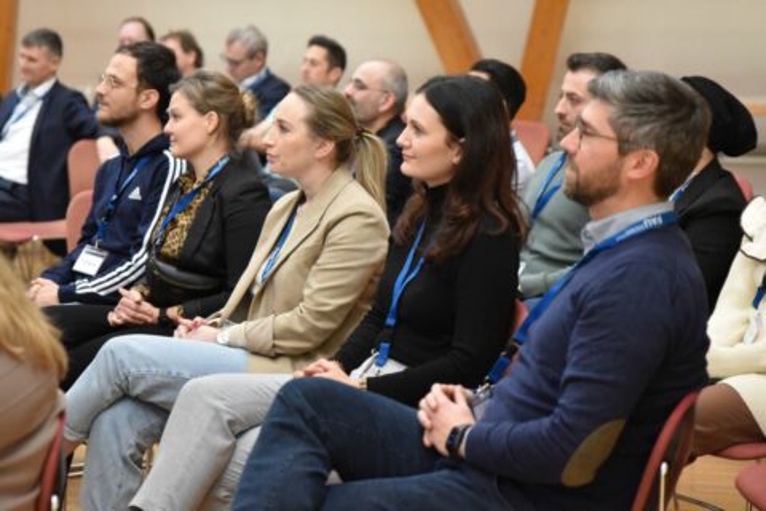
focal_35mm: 70
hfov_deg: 28.8
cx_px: 383
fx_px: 1489
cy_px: 256
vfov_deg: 19.5
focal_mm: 70
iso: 4500
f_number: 2.8
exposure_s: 1/125
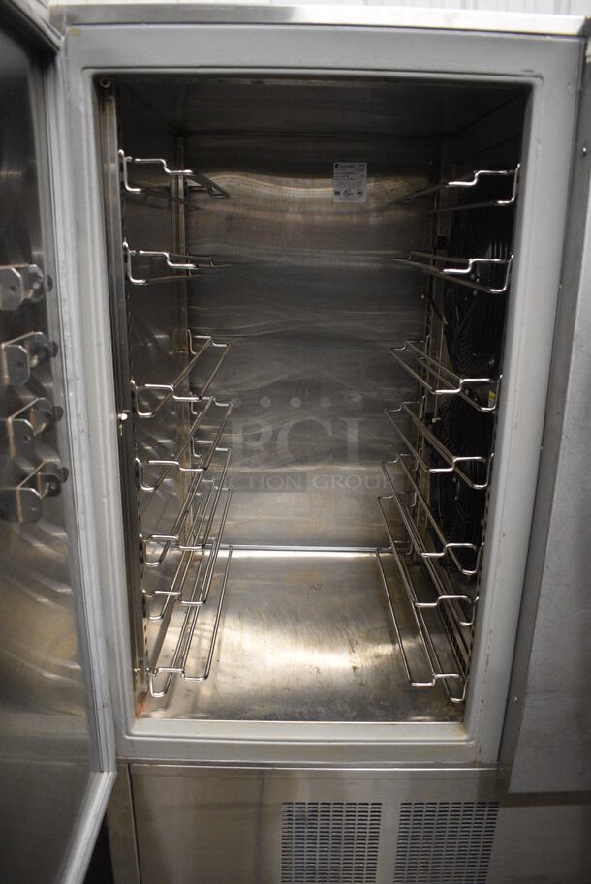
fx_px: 664
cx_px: 296
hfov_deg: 48.0
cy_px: 442
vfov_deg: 67.3
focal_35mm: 27
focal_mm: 18
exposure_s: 1/125
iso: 2800
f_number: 3.5
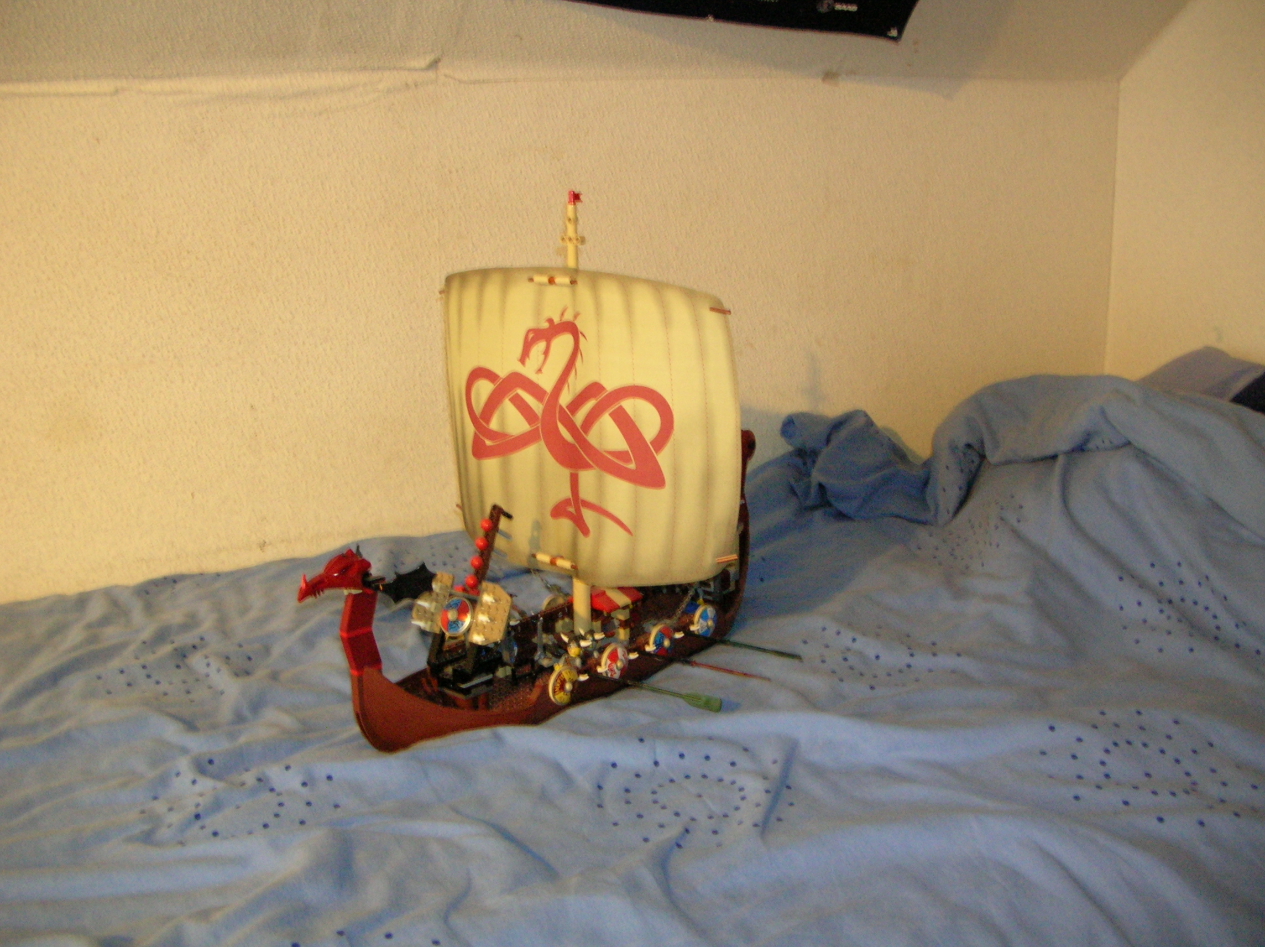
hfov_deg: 52.7
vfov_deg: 40.6
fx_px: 1278
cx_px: 632
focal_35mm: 35
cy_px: 474
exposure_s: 1/1.3
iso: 200
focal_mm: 5.8
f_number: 2.8
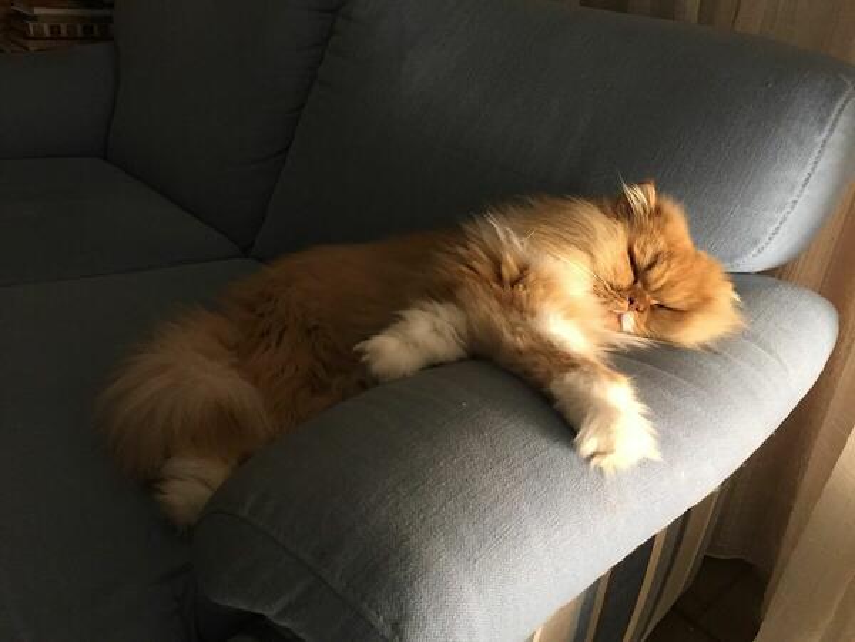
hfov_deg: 61.7
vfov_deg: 48.2
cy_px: 321
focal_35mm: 29
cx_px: 428
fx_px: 716
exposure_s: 1/17
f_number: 2.2
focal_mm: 4.15
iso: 250
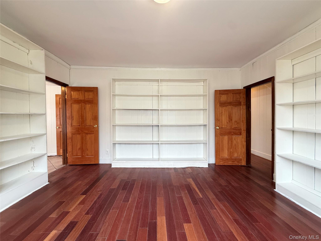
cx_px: 160
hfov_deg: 102.1
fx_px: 130
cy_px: 120
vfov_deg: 85.7
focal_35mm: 14
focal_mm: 2.22
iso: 320
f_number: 2.2
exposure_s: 1/60
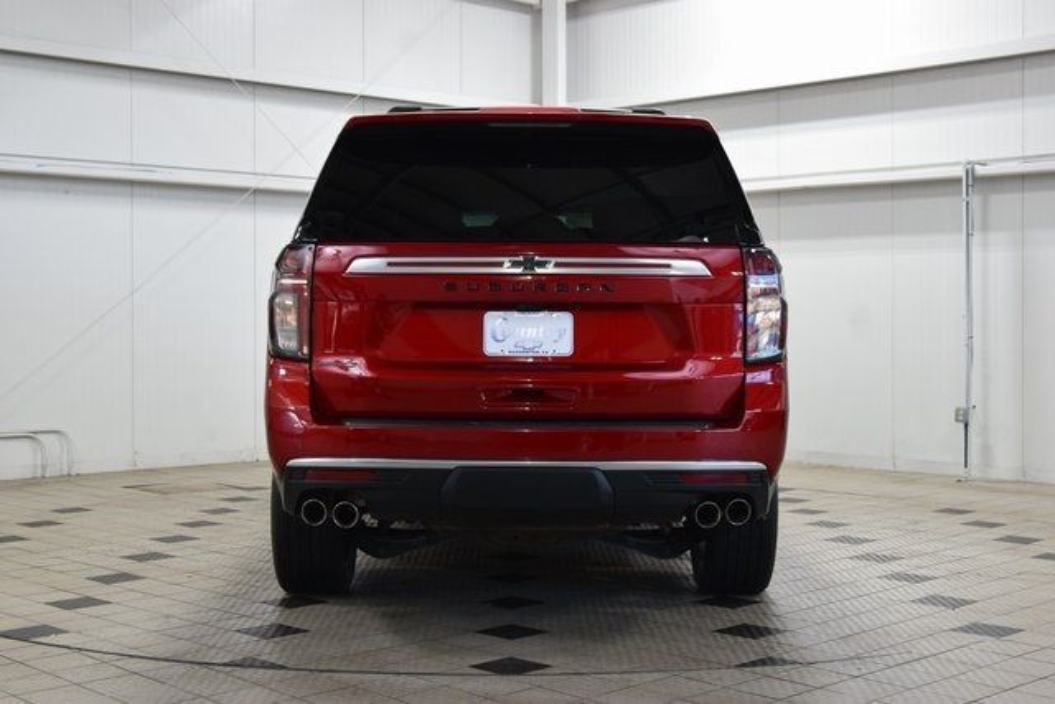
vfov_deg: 25.8
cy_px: 352
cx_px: 528
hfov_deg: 37.8
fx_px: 1539
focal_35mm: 52
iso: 1600
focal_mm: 35
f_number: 6.3
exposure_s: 1/60
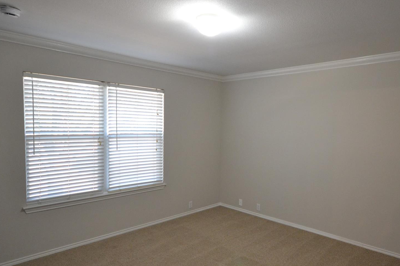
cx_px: 222
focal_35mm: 24
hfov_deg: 72.7
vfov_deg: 52.4
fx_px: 271
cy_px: 137
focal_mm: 11.5
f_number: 4.2
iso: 1600
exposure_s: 1/60
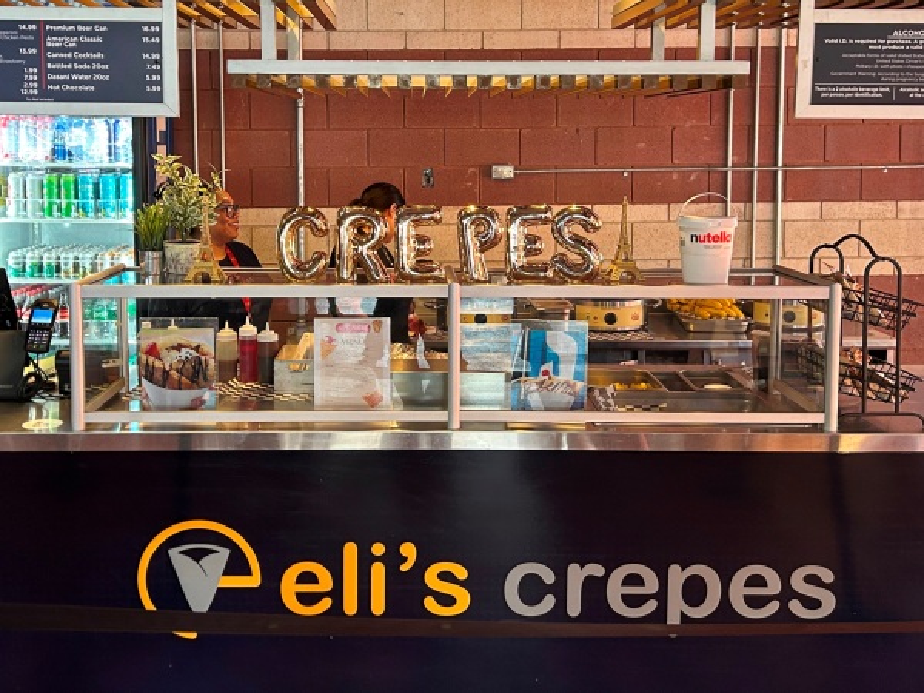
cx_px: 462
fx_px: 694
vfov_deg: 53.1
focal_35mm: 26
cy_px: 346
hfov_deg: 67.3
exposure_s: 1/60
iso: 160
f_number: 1.5
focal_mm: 5.7
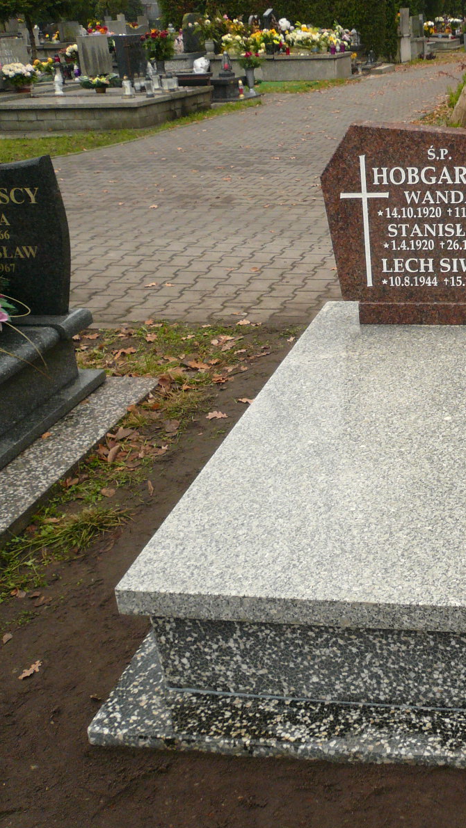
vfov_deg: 49.4
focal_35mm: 41
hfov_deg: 27.4
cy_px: 412
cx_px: 467
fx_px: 900
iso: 100
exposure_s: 1/80
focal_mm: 4.6
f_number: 2.8
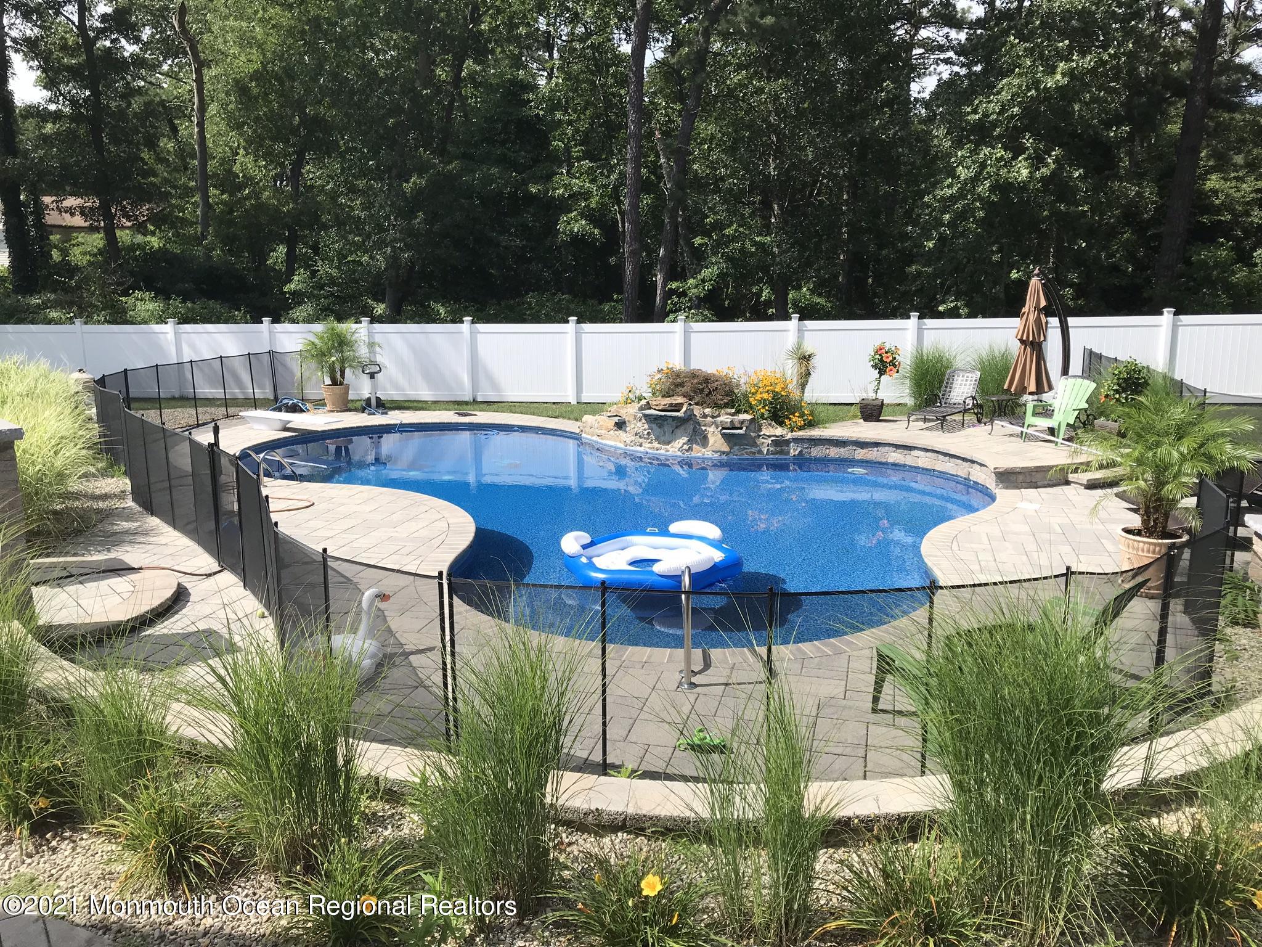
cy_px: 474
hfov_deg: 63.4
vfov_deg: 49.7
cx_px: 631
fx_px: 1021
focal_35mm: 28
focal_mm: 3.99
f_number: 1.8
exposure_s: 1/1916
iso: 20
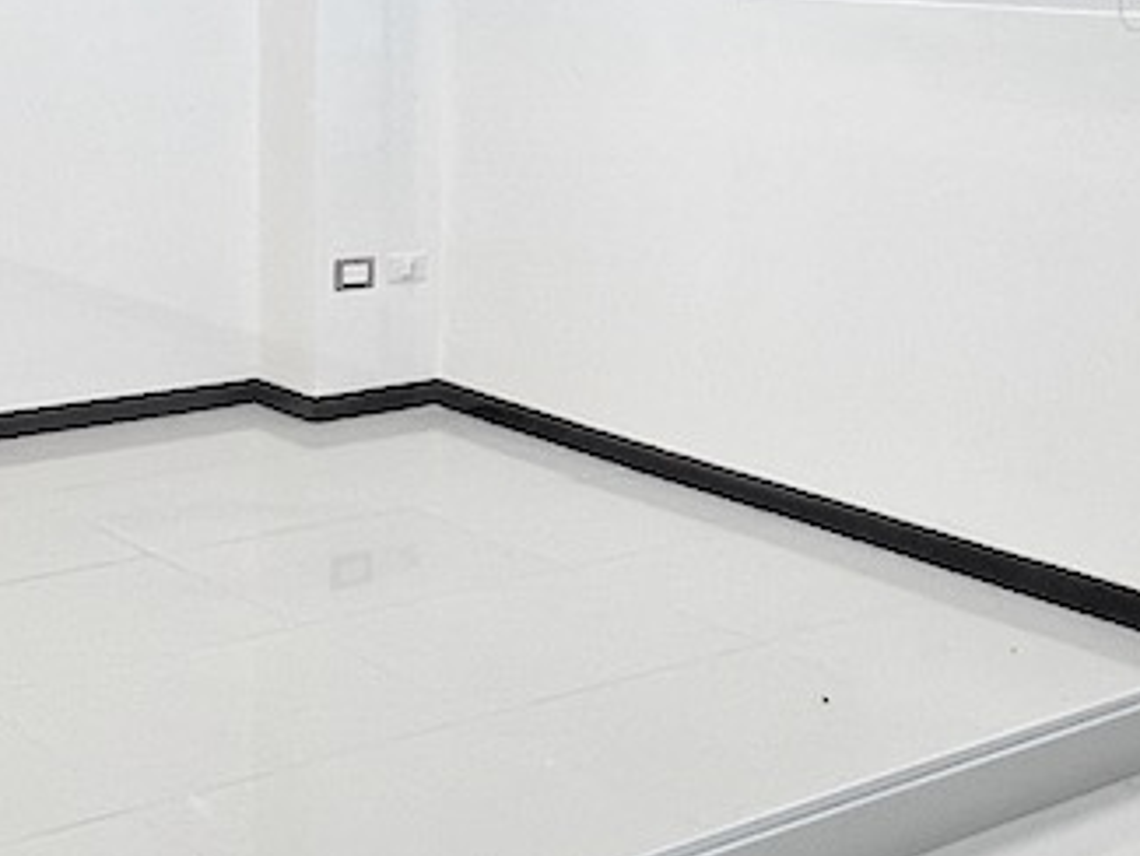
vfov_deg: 22.1
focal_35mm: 64
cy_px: 11
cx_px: 835
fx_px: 2108
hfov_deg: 29.8
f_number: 1.8
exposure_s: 1/120
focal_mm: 1.57
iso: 160
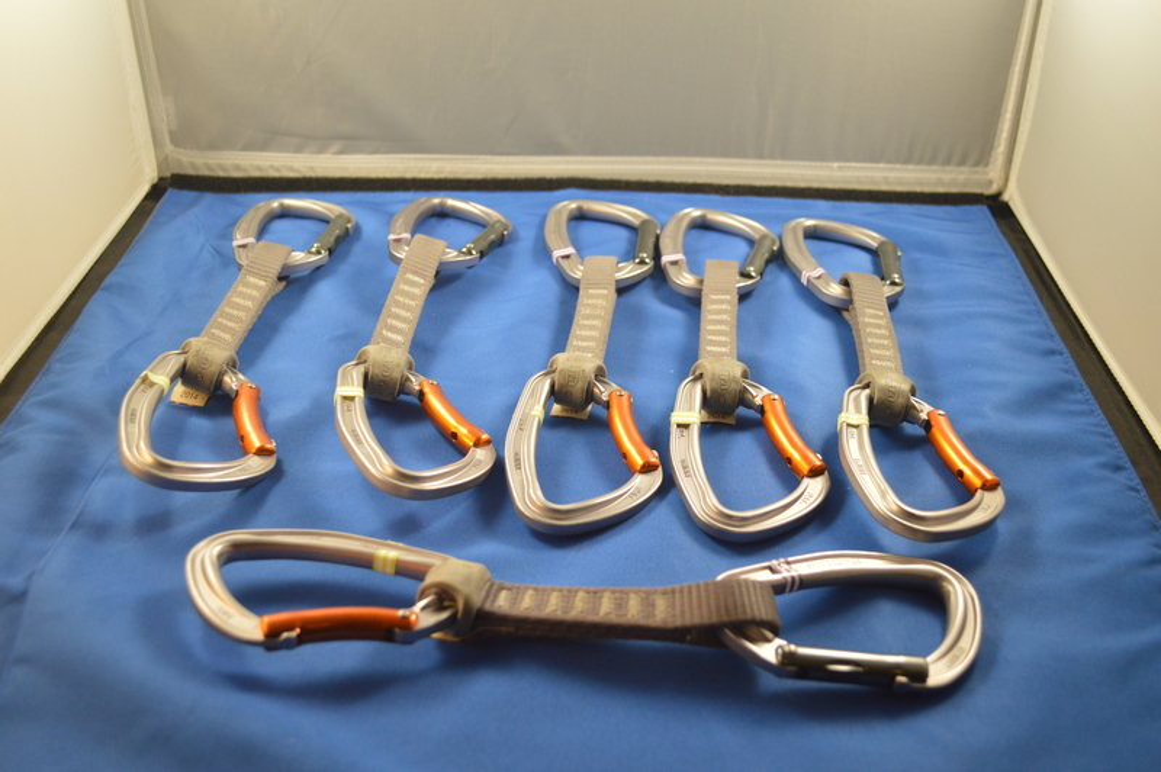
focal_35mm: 39
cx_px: 580
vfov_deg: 34.2
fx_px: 1257
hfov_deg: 49.6
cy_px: 386
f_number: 4.2
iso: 1000
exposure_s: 1/60
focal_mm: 26
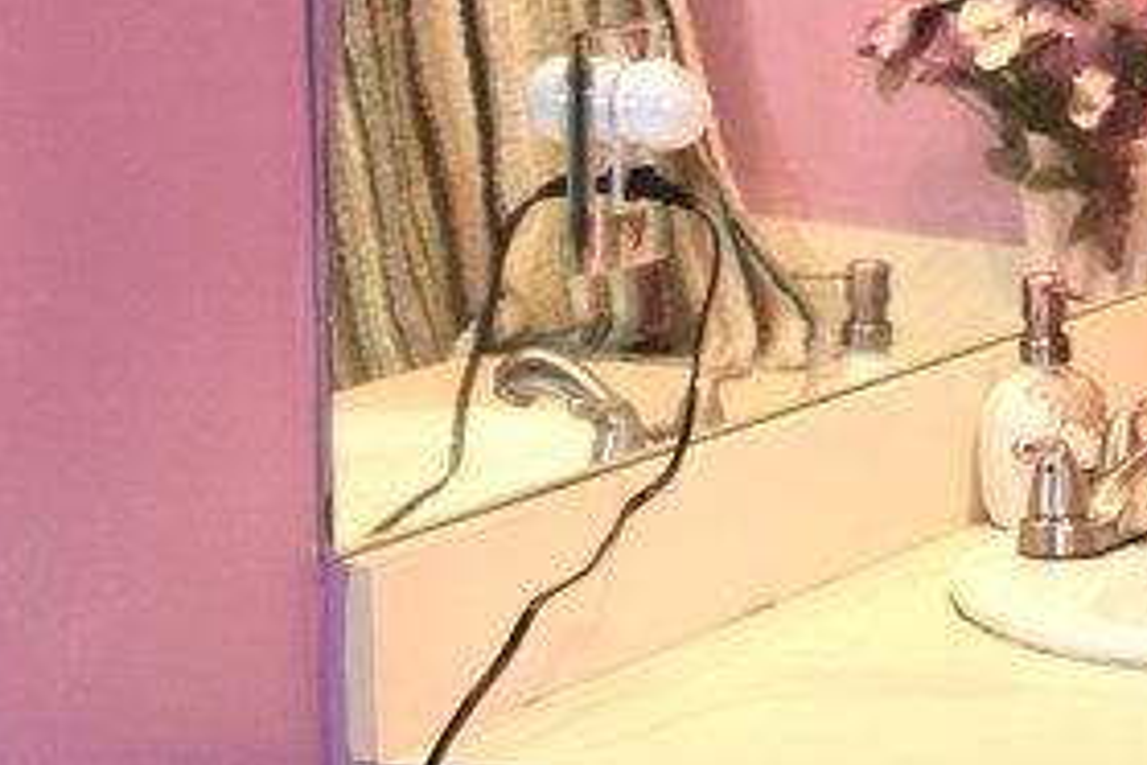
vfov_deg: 8.5
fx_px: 5092
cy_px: 866
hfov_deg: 12.6
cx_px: 1340
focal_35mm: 160
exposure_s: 1/60
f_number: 4.2
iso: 900
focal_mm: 29
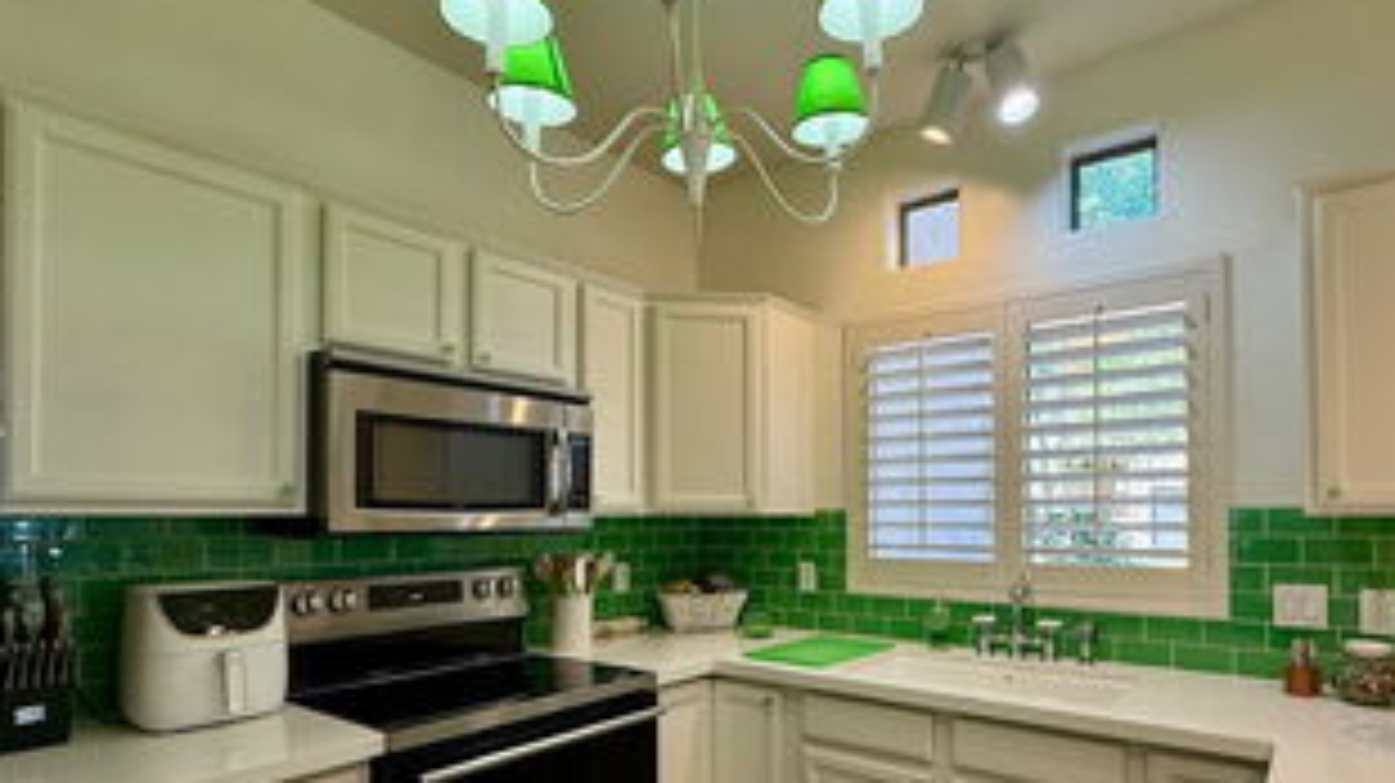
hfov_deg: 83.5
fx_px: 776
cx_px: 776
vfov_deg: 52.7
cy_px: 508
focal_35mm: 21
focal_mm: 2.22
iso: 160
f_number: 2.2
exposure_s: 1/120
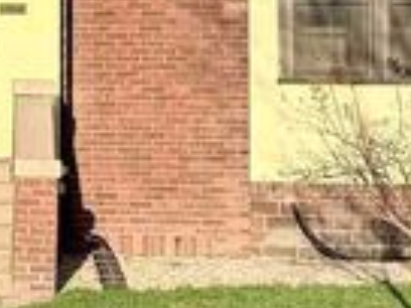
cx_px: -60
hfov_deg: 21.0
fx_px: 1045
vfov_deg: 16.4
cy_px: -5
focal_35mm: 88
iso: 80
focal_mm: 6.76
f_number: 1.78
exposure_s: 1/3021
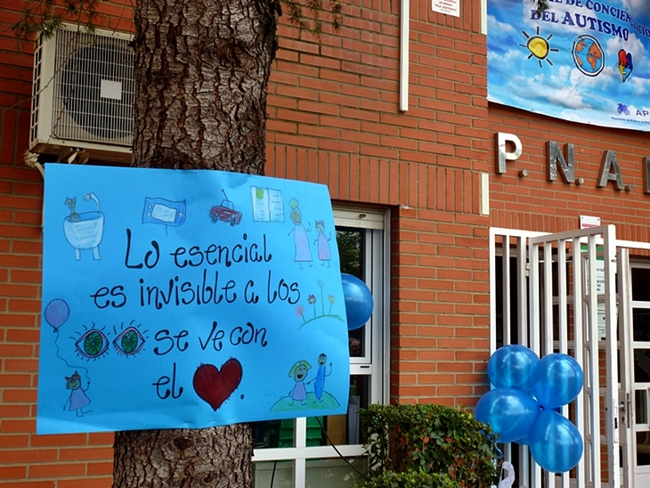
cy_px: 244
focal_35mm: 49
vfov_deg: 29.7
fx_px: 920
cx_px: 325
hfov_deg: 38.9
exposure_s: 1/125
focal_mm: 8.7
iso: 100
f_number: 4.1
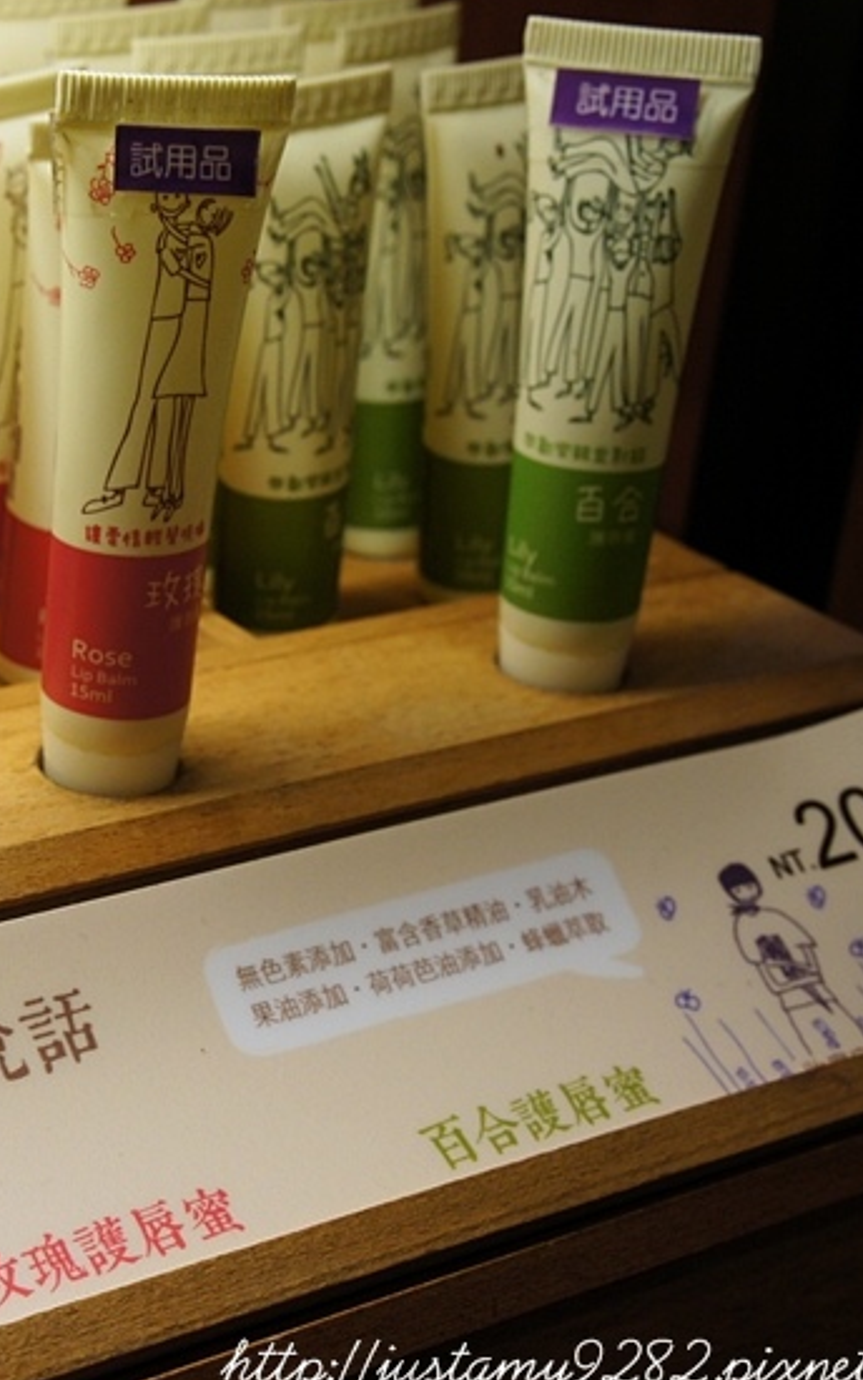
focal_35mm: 75
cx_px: -35
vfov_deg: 27.5
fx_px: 2821
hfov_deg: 16.9
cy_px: 674
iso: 500
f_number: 7.1
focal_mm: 30
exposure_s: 1/50
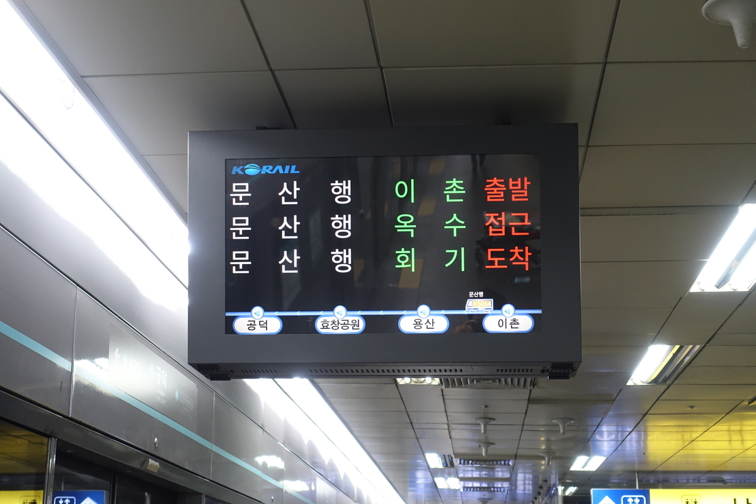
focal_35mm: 56
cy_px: 252
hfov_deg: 35.6
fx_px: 1176
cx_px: 378
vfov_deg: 24.2
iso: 640
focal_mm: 20.63
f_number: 2.8
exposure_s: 1/60
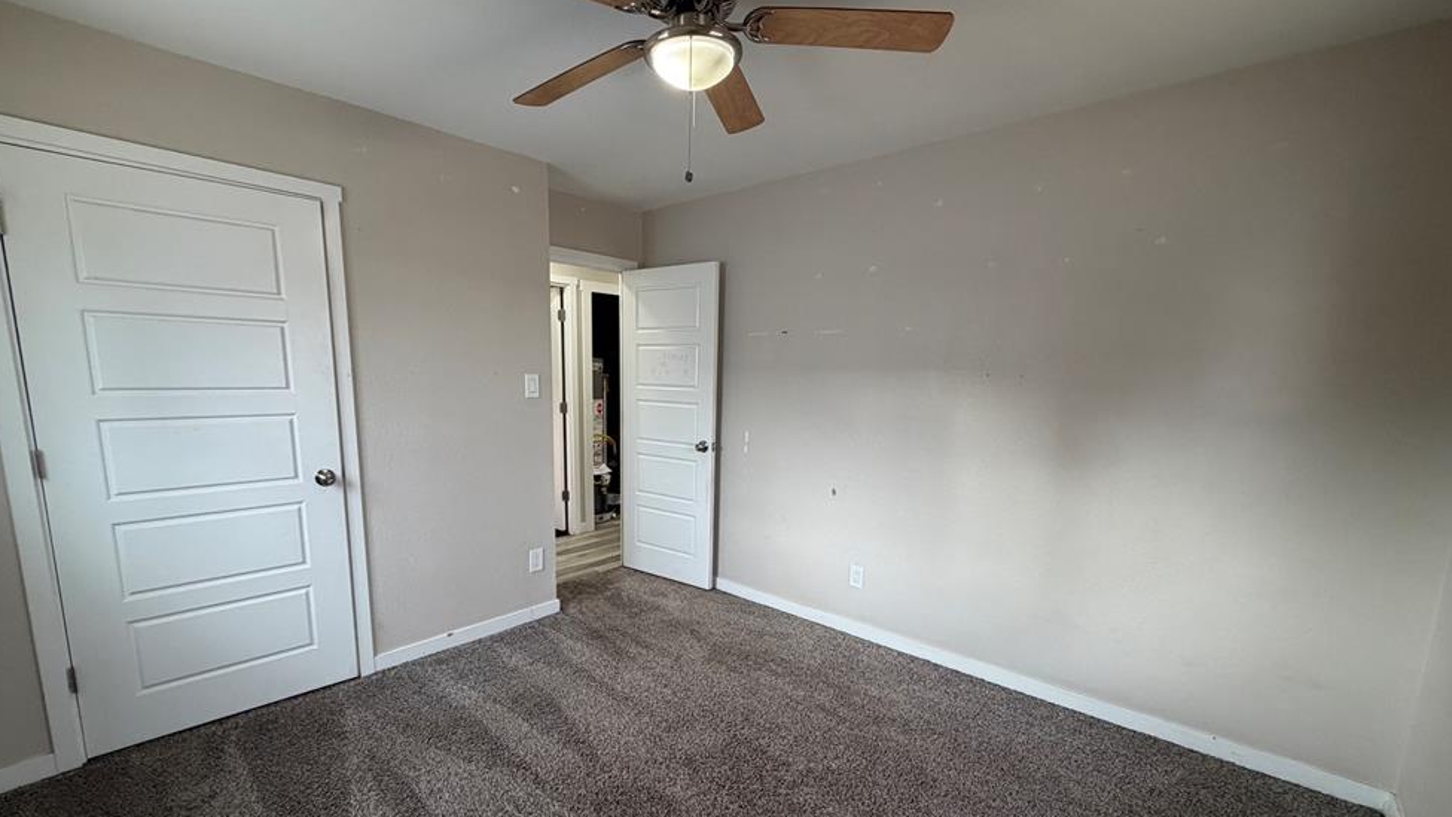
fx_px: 616
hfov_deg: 99.3
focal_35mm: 16
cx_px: 705
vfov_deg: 66.7
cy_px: 470
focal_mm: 2.22
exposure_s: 1/120
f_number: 2.2
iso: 320
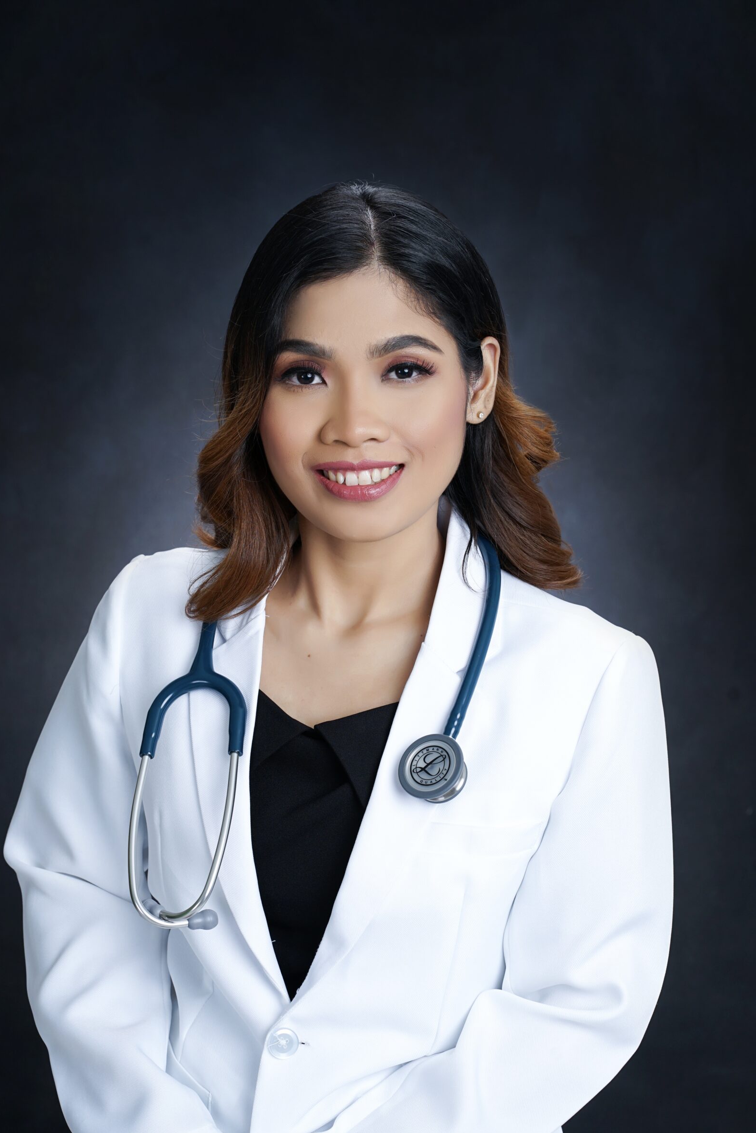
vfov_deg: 22.1
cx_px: 353
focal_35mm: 92
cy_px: 598
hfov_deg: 14.9
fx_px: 2897
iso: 200
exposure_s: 1/125
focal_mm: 85
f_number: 8
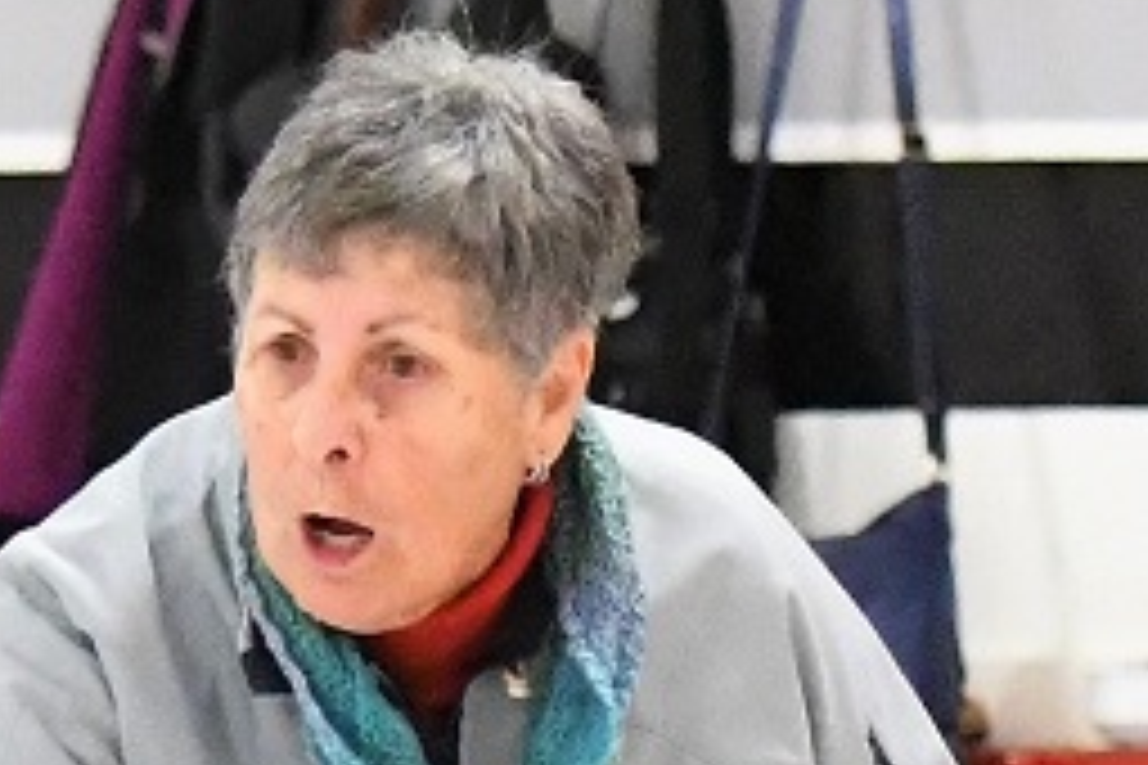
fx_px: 17729
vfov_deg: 2.5
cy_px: 1694
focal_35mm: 556
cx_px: -831
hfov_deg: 3.7
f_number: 2.8
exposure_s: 1/1000
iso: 10000
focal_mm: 82
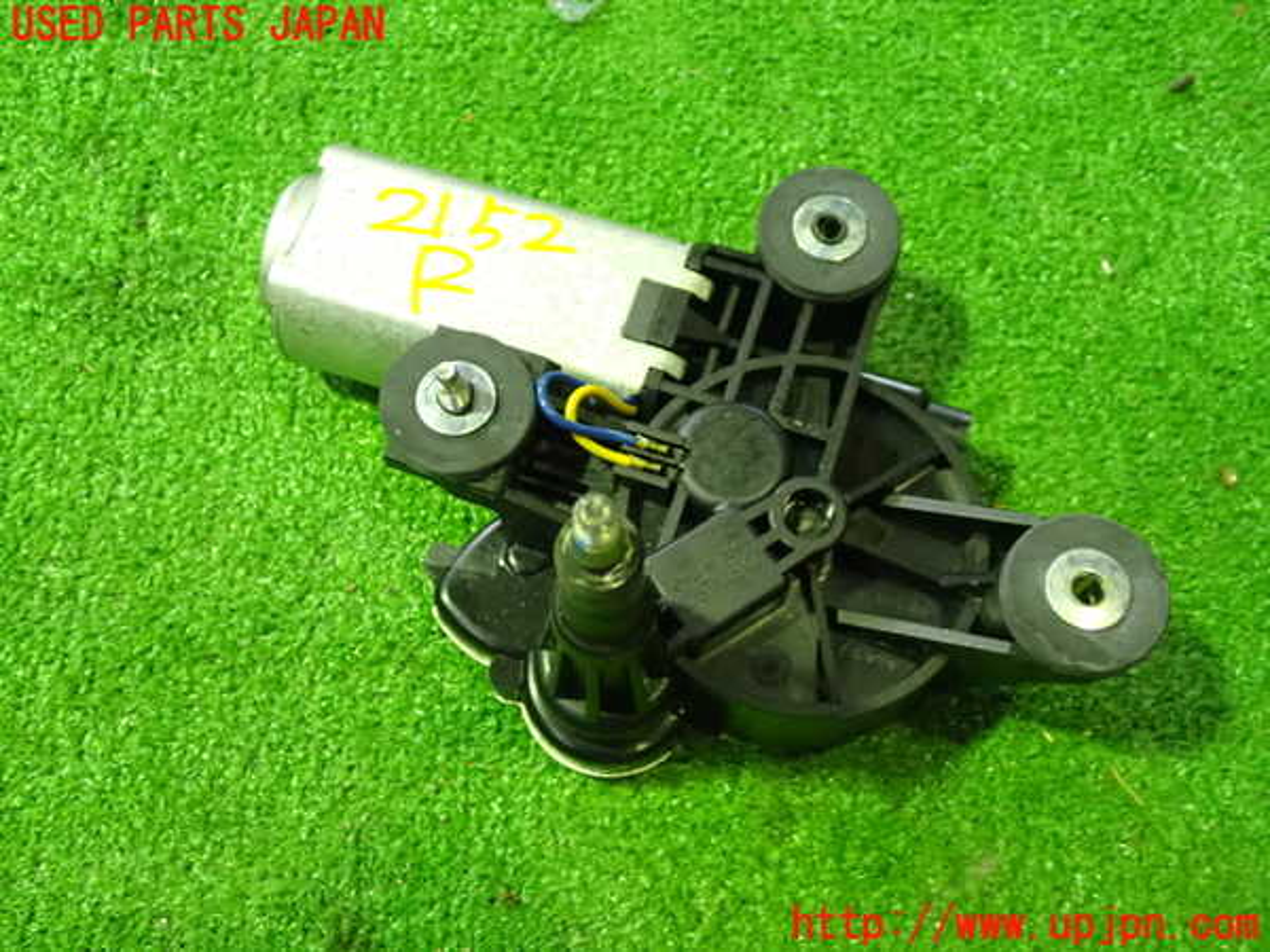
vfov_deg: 37.7
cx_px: 635
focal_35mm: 38
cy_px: 476
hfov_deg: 49.0
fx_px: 1394
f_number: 2.7
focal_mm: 6.83
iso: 1600
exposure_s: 1/60
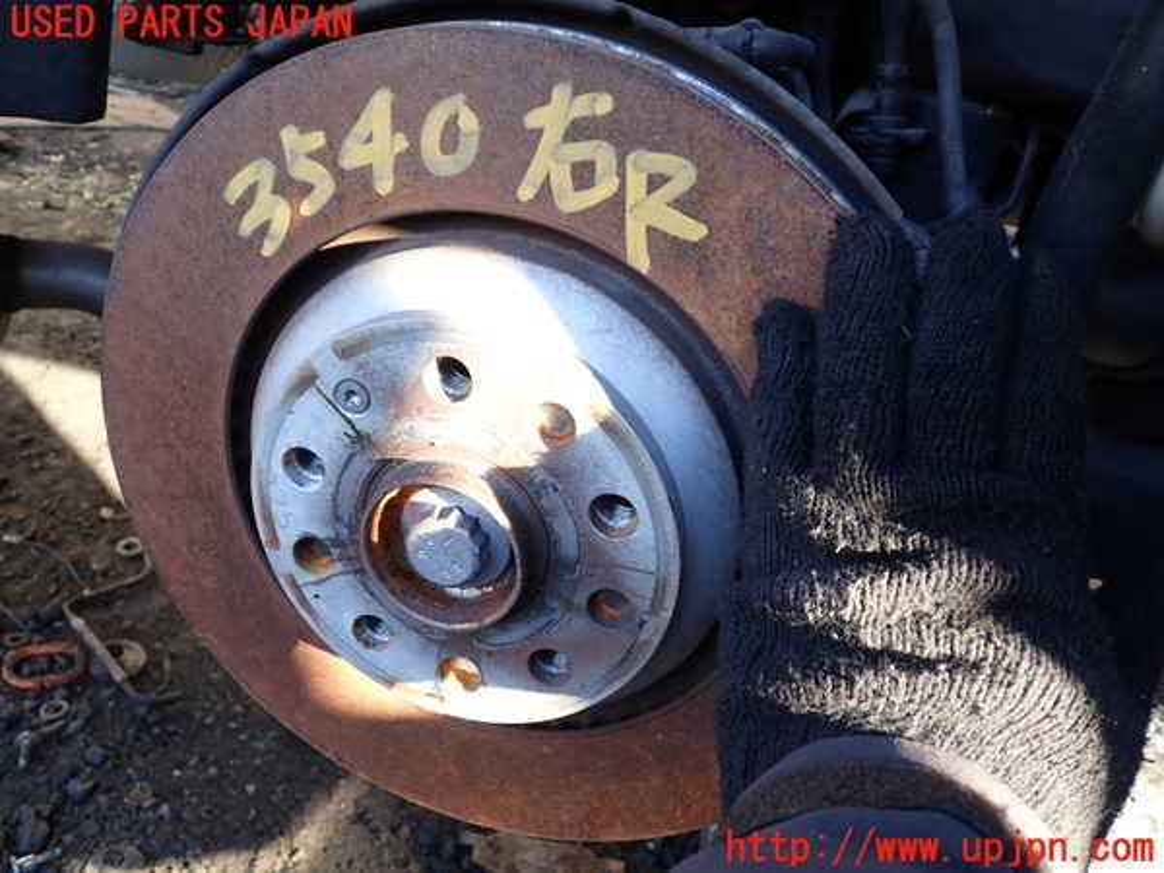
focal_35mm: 30
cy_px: 436
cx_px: 582
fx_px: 1009
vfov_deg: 46.8
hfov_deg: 60.0
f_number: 2.3
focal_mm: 5.4
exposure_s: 1/60
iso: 100
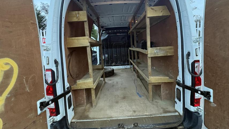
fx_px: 97
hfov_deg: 99.3
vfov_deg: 66.6
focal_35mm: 16
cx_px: 120
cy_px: 53
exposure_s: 1/60
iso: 500
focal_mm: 2.22
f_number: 2.2
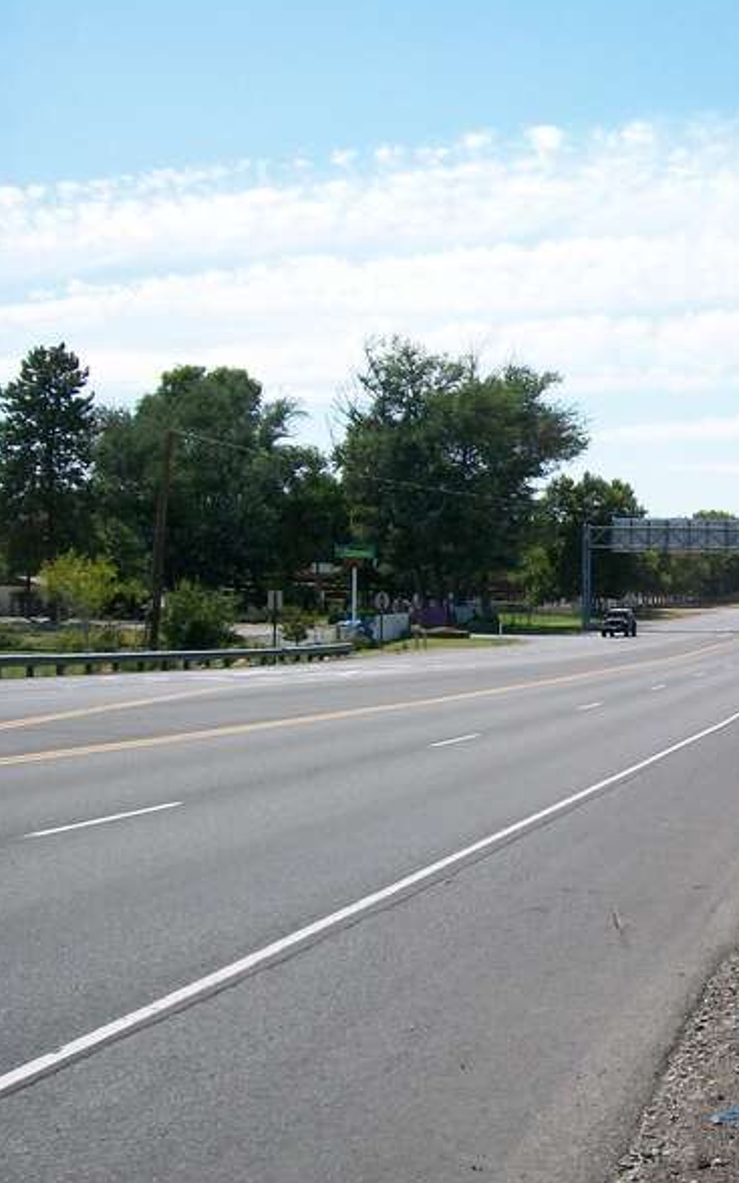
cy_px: 582
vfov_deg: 38.9
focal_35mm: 52
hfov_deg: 23.5
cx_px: 797
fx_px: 1675
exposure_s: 1/500
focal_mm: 6
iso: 80
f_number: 4.8
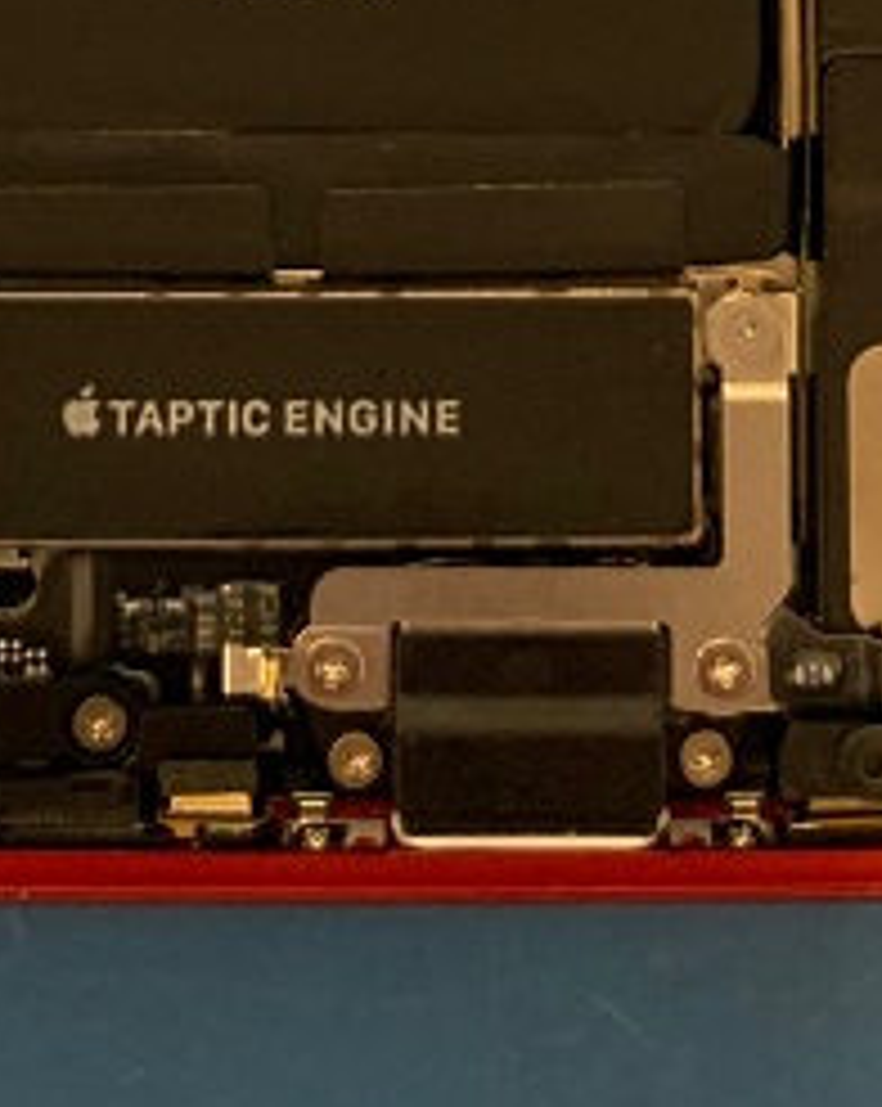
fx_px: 3042
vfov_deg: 17.7
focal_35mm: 93
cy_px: -702
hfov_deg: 16.5
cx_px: 547
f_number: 1.8
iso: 160
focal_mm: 4.25
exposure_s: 1/50
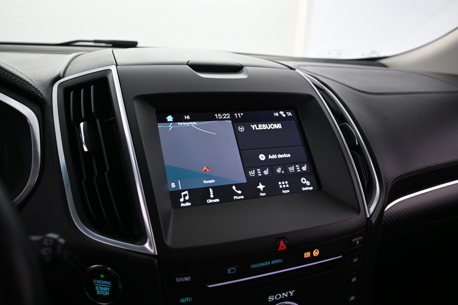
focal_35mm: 30
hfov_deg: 61.9
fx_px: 382
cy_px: 152
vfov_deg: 43.6
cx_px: 229
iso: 900
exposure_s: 1/30
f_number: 3.8
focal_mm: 20
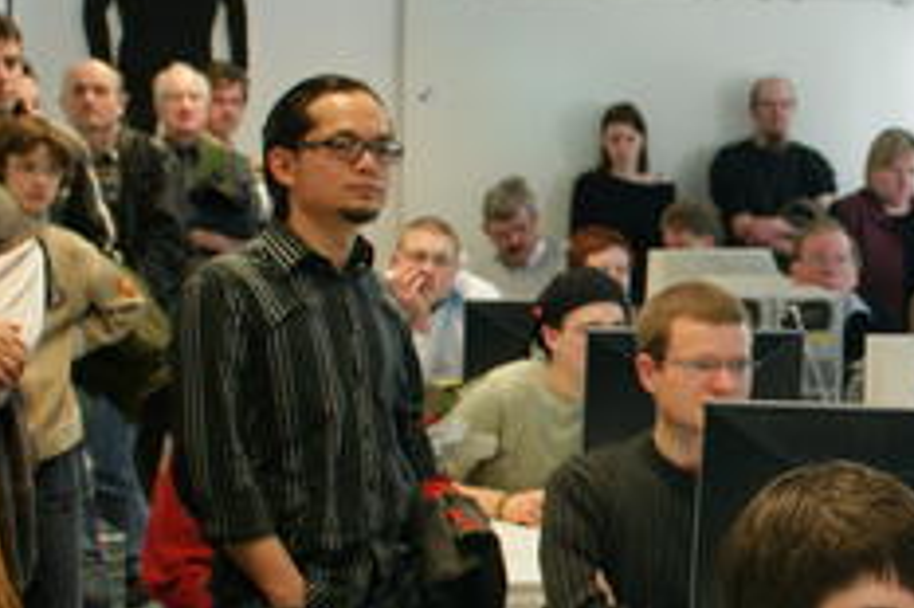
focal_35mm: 99
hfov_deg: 19.4
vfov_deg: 13.8
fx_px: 2512
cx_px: 1091
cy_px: 320
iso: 200
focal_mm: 24
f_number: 3.5
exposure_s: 1/50
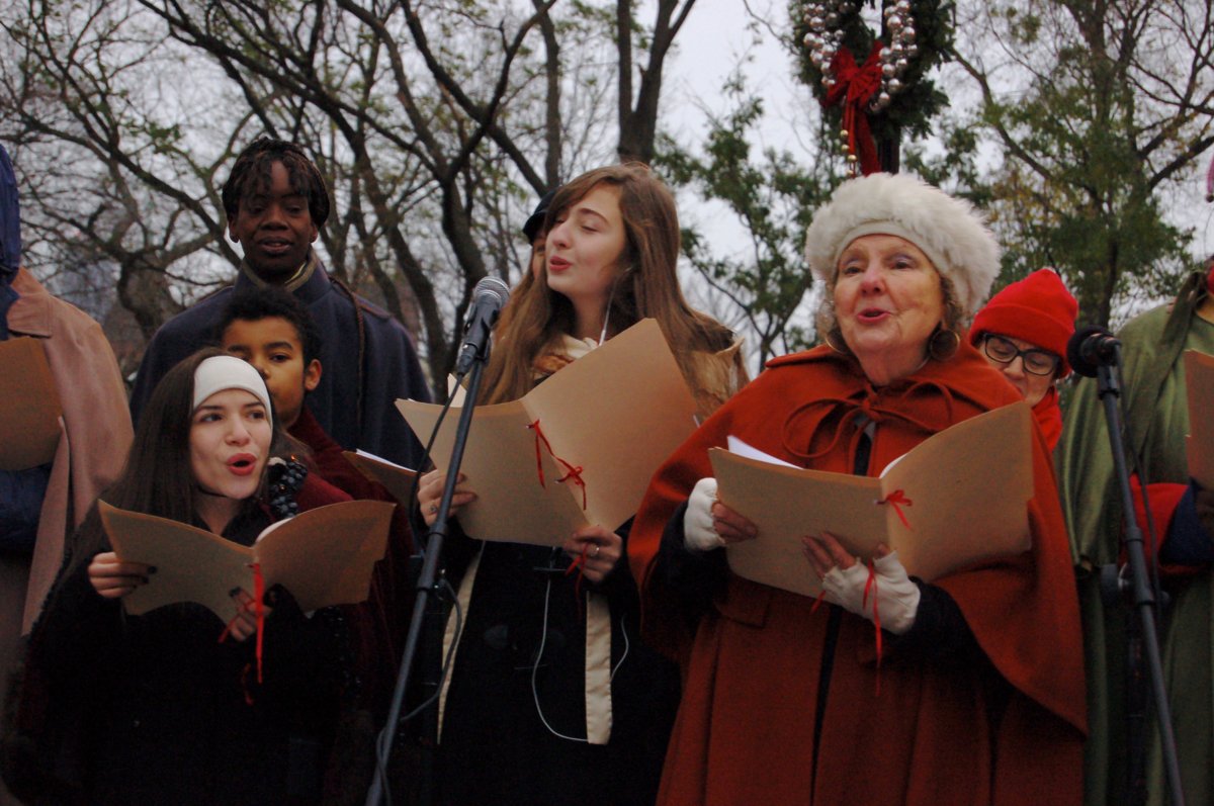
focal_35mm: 82
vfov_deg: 16.5
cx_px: 607
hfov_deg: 24.6
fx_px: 2779
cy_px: 403
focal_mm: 55
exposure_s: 1/50
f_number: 5.6
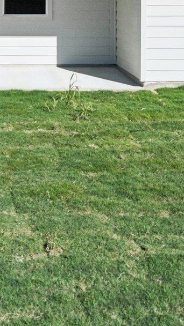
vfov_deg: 28.6
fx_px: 581
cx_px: 5
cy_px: -31
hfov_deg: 17.6
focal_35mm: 67
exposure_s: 1/1250
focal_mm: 13
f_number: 8
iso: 400
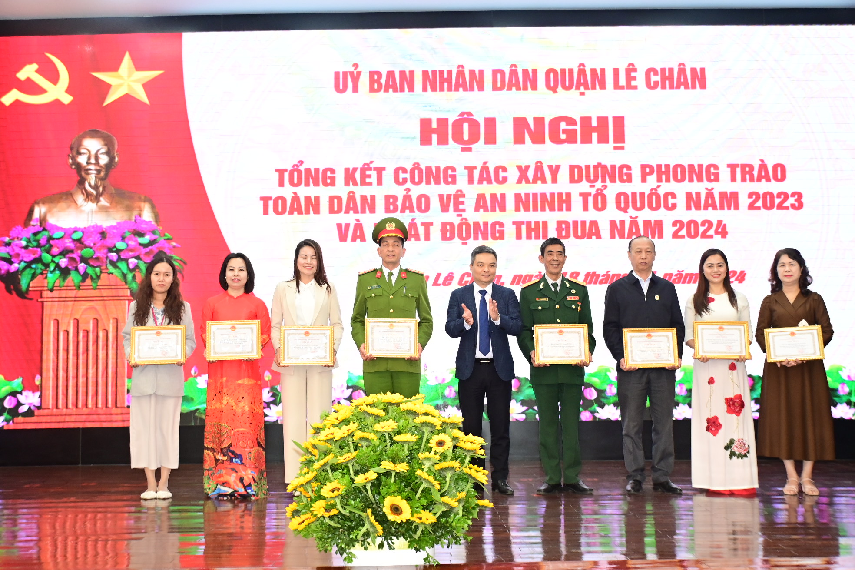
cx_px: 428
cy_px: 285
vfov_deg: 29.9
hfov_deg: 43.6
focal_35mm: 45
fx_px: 1069
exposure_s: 1/200
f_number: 4
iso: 1600
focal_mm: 30
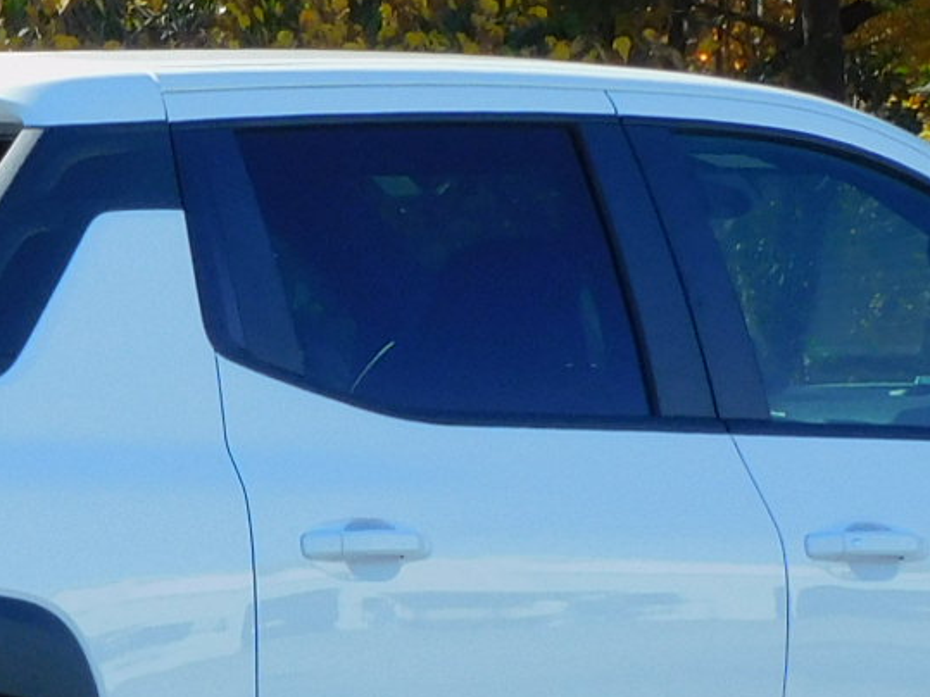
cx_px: 50
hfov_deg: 2.8
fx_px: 19259
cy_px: 521
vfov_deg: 2.1
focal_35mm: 717
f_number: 5.2
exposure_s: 1/250
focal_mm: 30.5
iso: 125
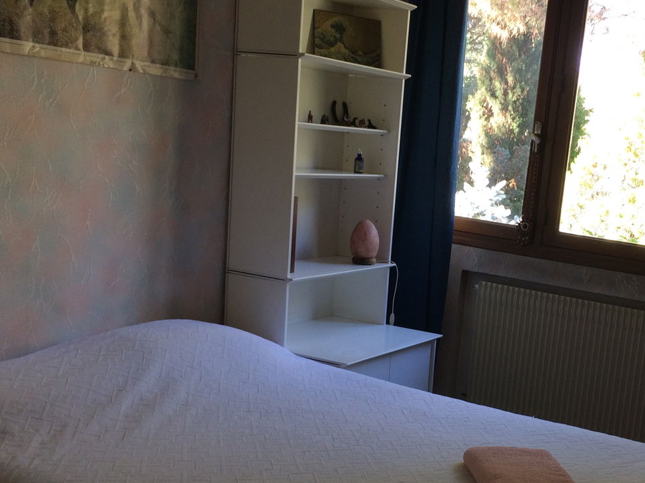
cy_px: 318
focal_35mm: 48
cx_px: 456
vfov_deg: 30.1
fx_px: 894
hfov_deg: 39.0
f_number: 2.2
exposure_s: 1/50
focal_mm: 4.15
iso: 50
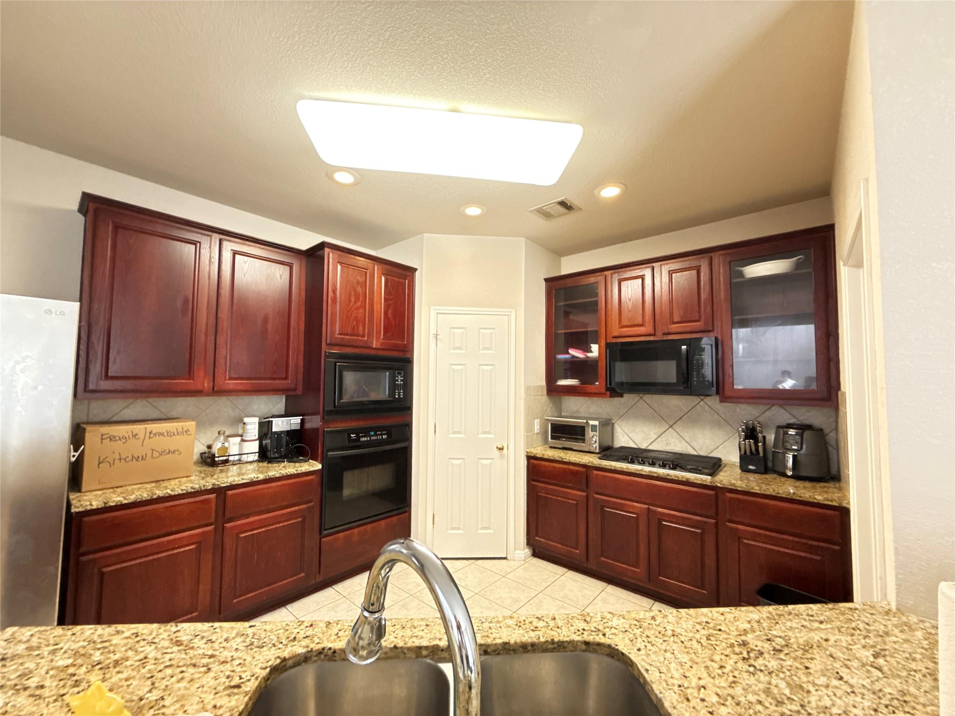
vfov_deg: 85.7
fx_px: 386
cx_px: 478
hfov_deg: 102.1
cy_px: 358
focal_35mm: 14
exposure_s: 1/60
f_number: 2.2
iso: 1250
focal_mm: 2.22
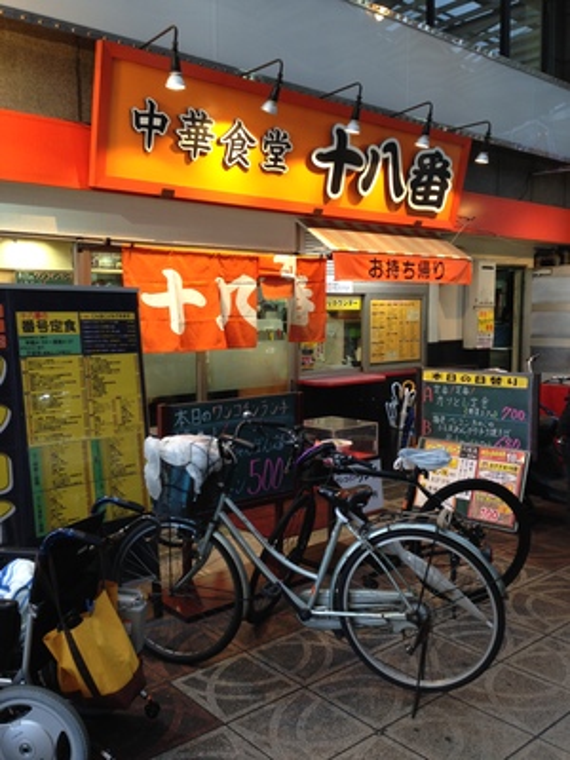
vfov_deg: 55.4
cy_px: 380
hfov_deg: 42.9
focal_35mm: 33
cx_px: 285
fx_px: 725
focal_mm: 4.12
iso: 50
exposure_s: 1/20
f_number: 2.4
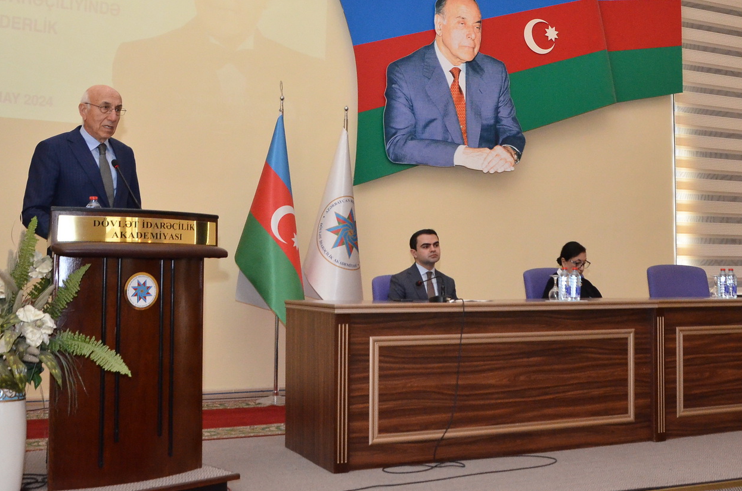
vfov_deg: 28.6
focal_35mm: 47
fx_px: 962
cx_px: 443
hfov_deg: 42.0
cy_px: 189
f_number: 5.6
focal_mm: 21
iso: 2200
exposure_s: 1/200
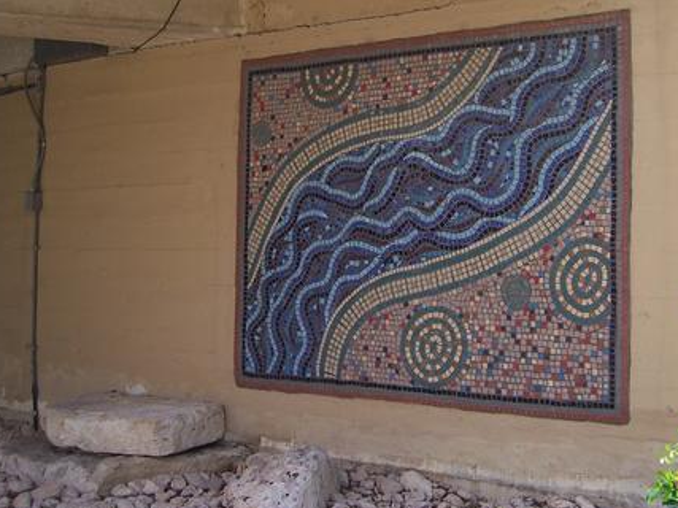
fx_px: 1057
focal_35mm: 54
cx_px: 411
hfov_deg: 35.4
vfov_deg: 26.9
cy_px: 176
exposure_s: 1/180
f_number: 3
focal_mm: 6
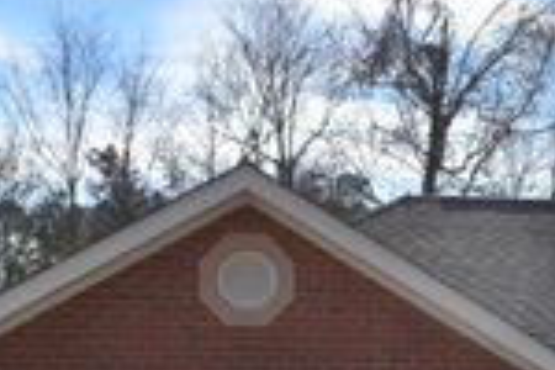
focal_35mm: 105
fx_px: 1613
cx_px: 536
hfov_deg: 19.1
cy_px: 409
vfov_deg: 12.8
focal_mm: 21
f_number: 11
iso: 100
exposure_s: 1/200
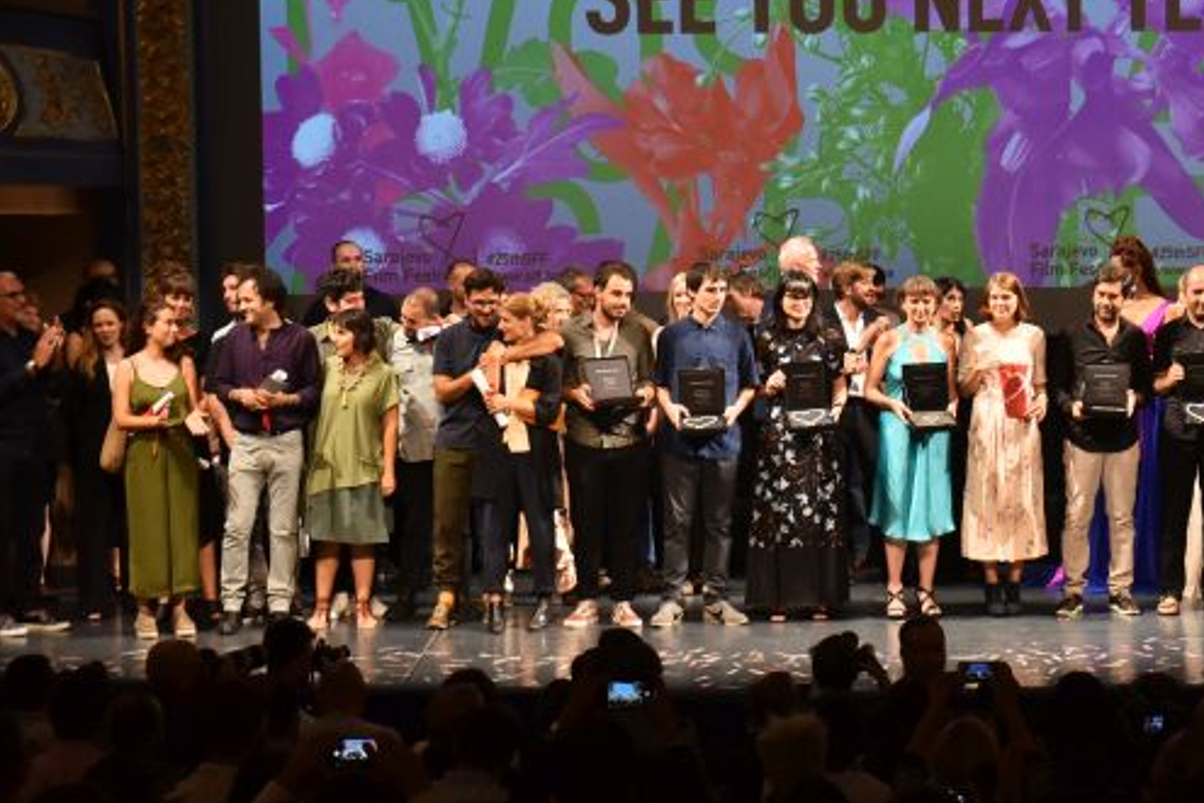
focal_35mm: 84
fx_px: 2809
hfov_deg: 24.0
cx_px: 842
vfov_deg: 16.3
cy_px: 456
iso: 1600
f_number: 6.3
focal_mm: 52
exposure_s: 1/100
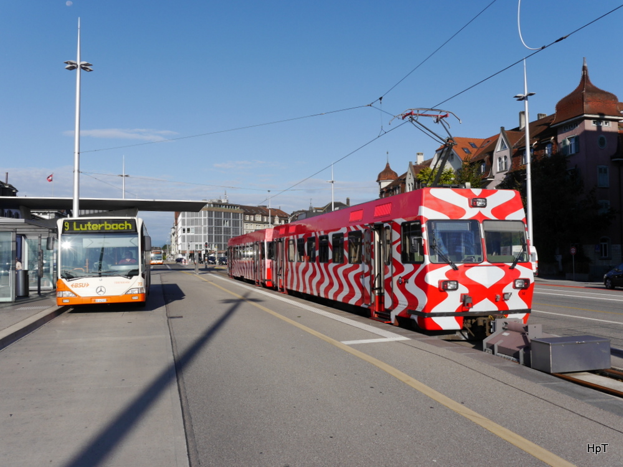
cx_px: 312
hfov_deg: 60.0
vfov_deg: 46.8
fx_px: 540
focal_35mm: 30
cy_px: 234
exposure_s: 1/500
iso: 160
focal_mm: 15
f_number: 8
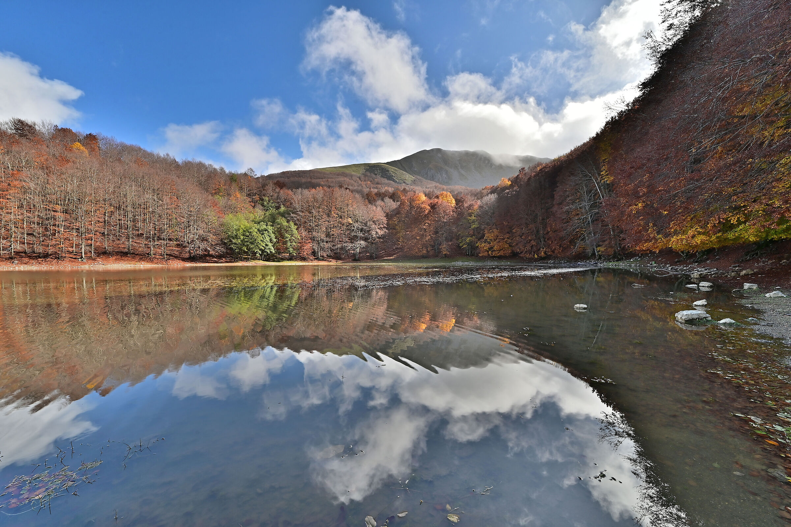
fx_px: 307
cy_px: 264
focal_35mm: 14
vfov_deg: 81.1
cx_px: 396
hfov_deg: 104.3
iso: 100
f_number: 13
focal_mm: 14
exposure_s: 1/80
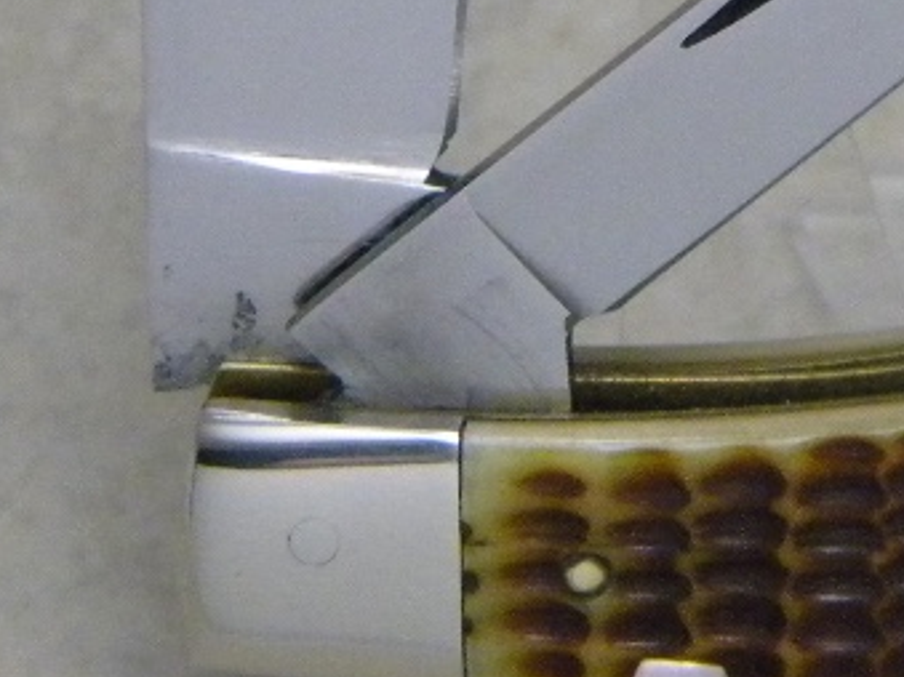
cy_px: -163
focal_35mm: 245
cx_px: 1048
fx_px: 6396
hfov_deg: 8.0
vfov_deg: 6.0
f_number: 4.5
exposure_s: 1/69.4
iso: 800
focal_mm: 15.1
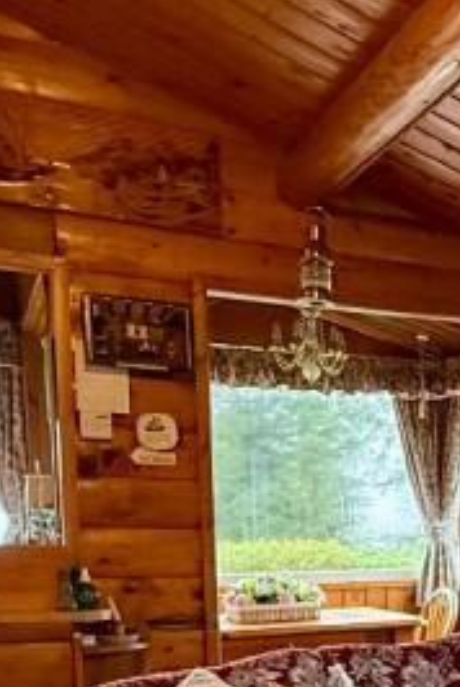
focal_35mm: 56
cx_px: 649
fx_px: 1070
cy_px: 661
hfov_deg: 21.2
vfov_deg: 33.1
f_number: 2.2
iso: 400
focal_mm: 2.22
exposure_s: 1/100
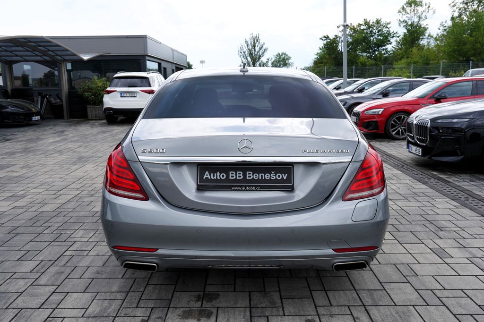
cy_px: 161
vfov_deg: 42.3
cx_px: 242
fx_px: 417
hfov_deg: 60.3
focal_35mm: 31
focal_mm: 31
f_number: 6.3
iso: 100
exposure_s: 1/200
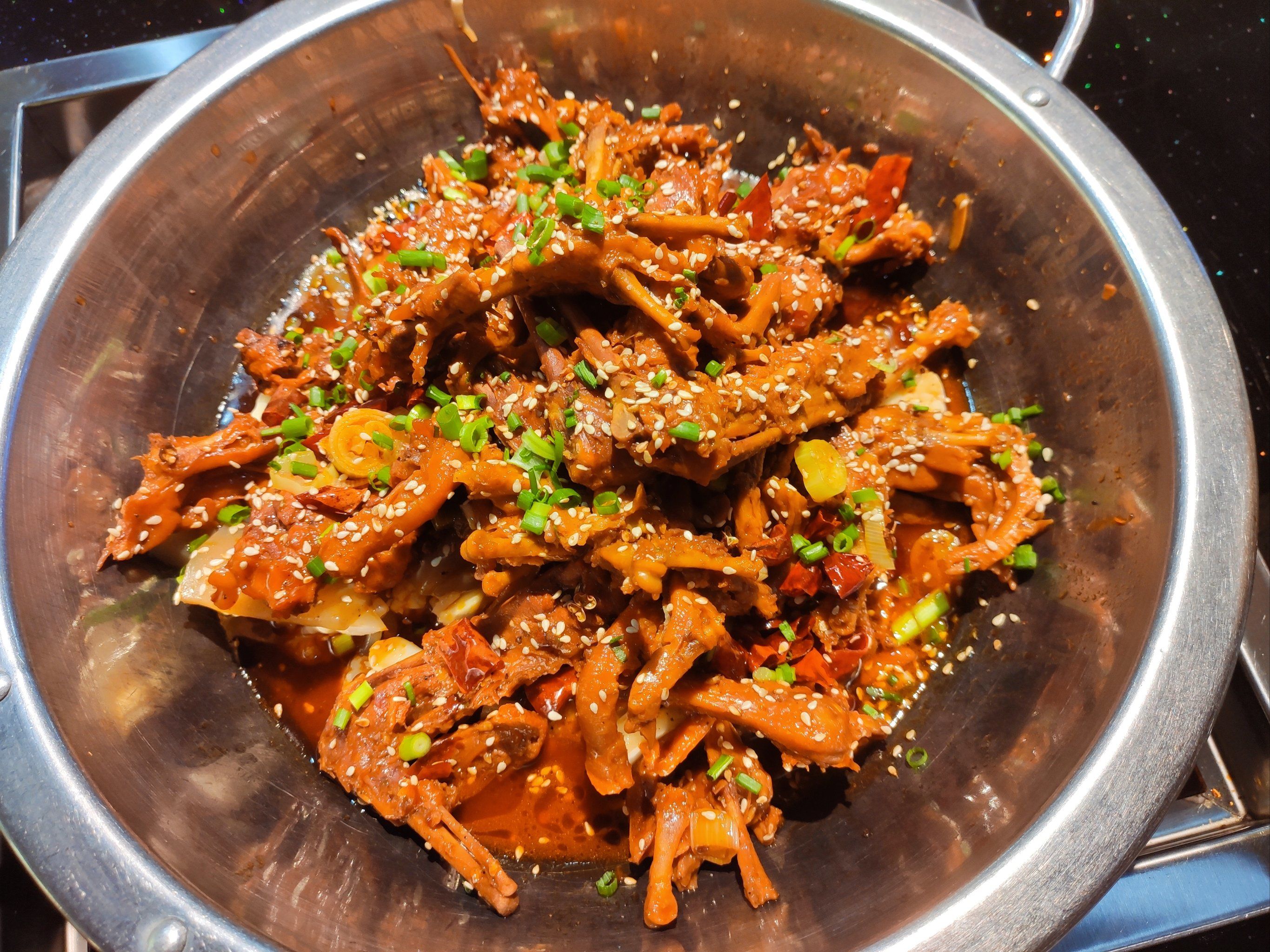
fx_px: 954
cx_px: 635
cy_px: 476
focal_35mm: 26
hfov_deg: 67.3
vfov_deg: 53.1
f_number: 1.75
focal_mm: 4.77
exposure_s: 1/50
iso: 160
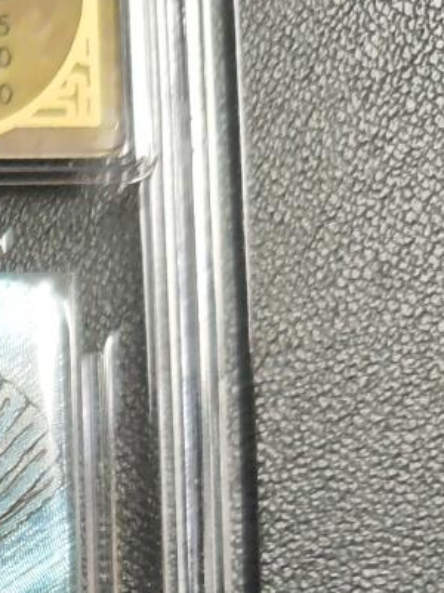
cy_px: 921
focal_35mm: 117
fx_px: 2001
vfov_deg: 15.4
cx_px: -537
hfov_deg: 11.1
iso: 250
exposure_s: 1/100
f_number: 1.5
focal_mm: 4.94
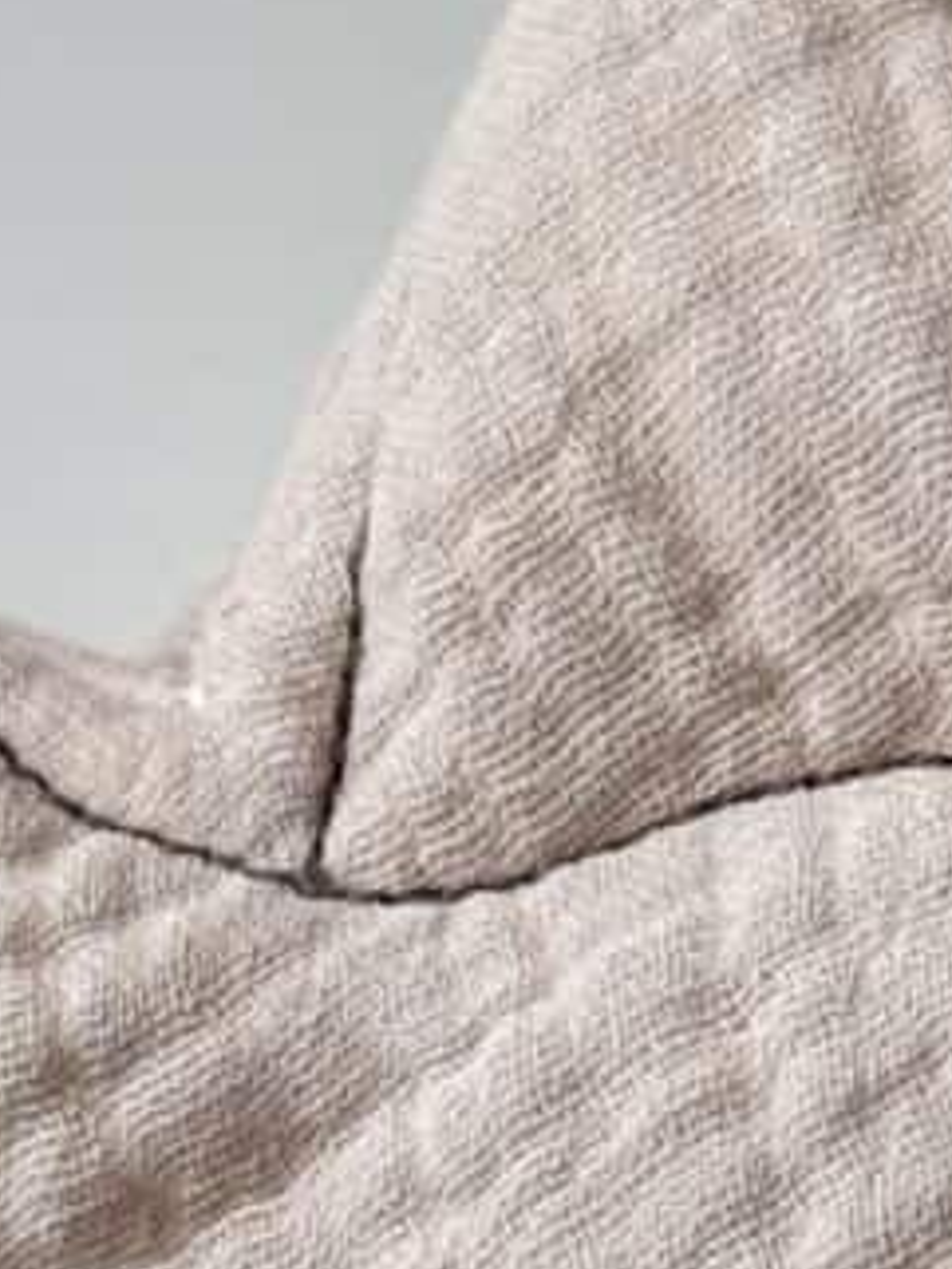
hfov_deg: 3.9
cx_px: 822
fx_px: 14035
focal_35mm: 383
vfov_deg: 5.2
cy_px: 1301
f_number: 1.78
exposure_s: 1/173
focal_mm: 6.76
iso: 64
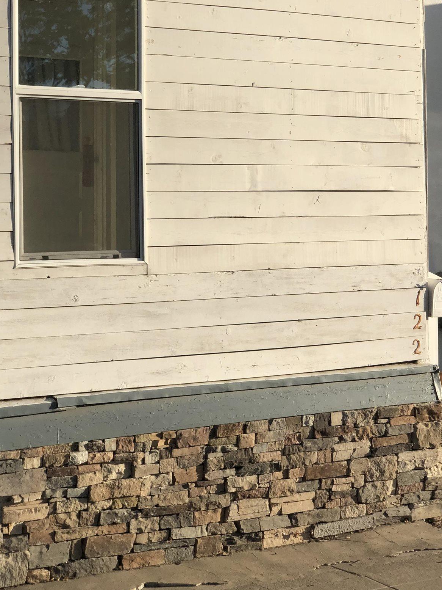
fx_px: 1311
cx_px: 306
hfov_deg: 19.1
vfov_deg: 25.1
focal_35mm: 77
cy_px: 169
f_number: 2.4
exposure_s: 1/991
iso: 16
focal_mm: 6
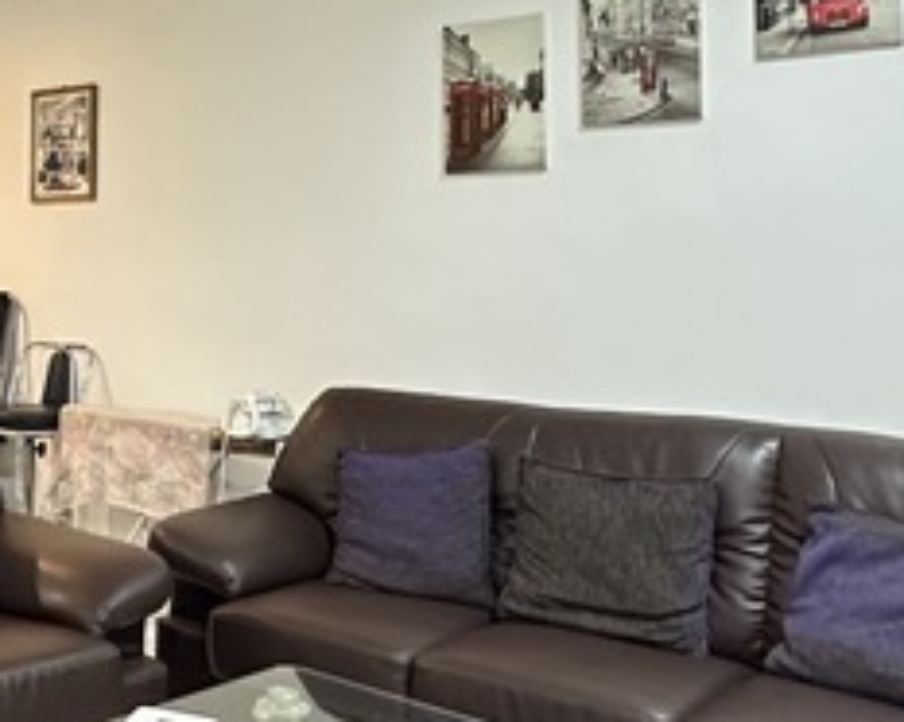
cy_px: 182
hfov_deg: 35.4
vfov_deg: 31.5
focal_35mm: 47
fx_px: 1256
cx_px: -19
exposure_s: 1/50
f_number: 2.2
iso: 1000
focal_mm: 2.22
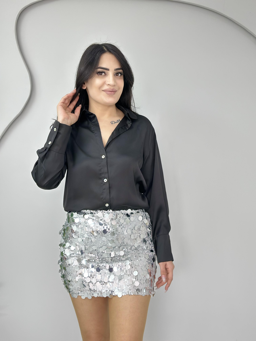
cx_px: 128
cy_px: 170
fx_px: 473
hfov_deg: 30.3
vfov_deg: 39.7
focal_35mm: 48
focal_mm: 6.86
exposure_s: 1/100
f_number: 1.78
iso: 125
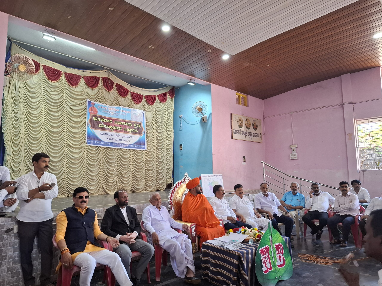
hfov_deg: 73.9
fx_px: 254
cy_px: 143
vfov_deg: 58.9
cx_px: 191
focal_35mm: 23
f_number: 1.8
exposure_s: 1/50
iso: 200
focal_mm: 5.54
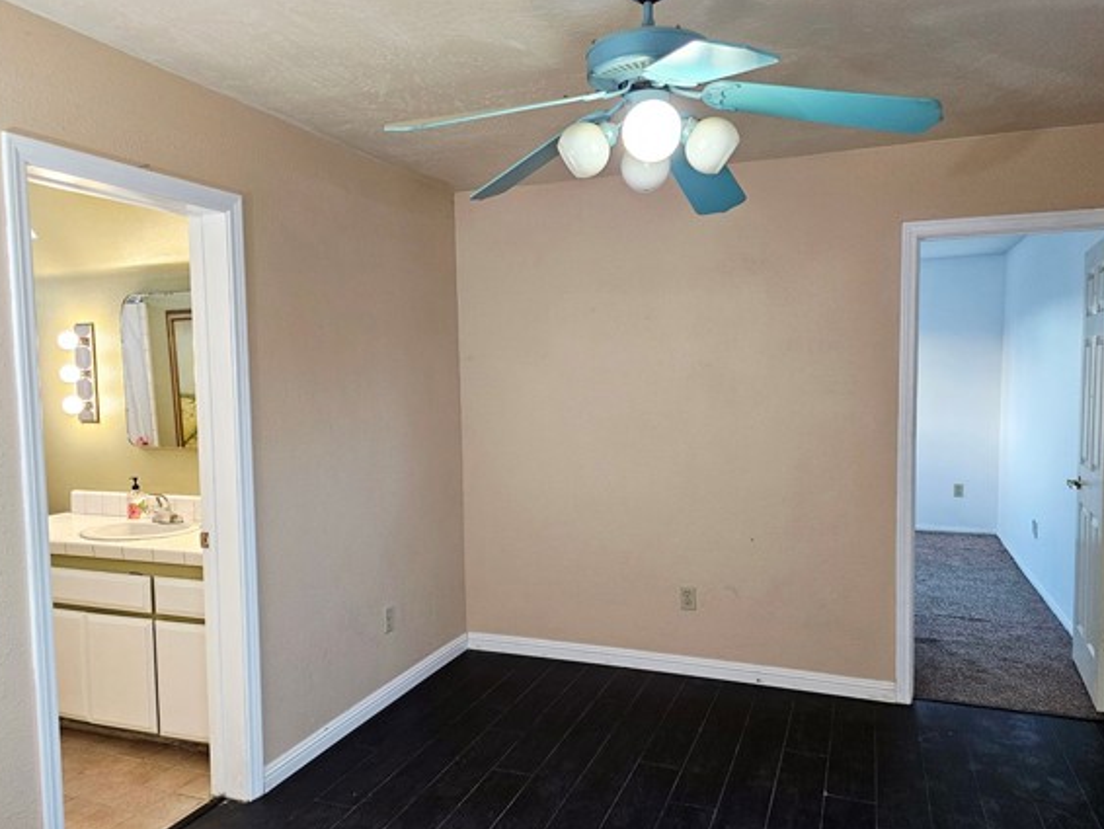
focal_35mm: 26
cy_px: 429
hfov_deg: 67.3
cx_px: 532
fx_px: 830
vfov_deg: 53.1
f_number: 1.7
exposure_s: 1/120
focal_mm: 6.3
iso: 320
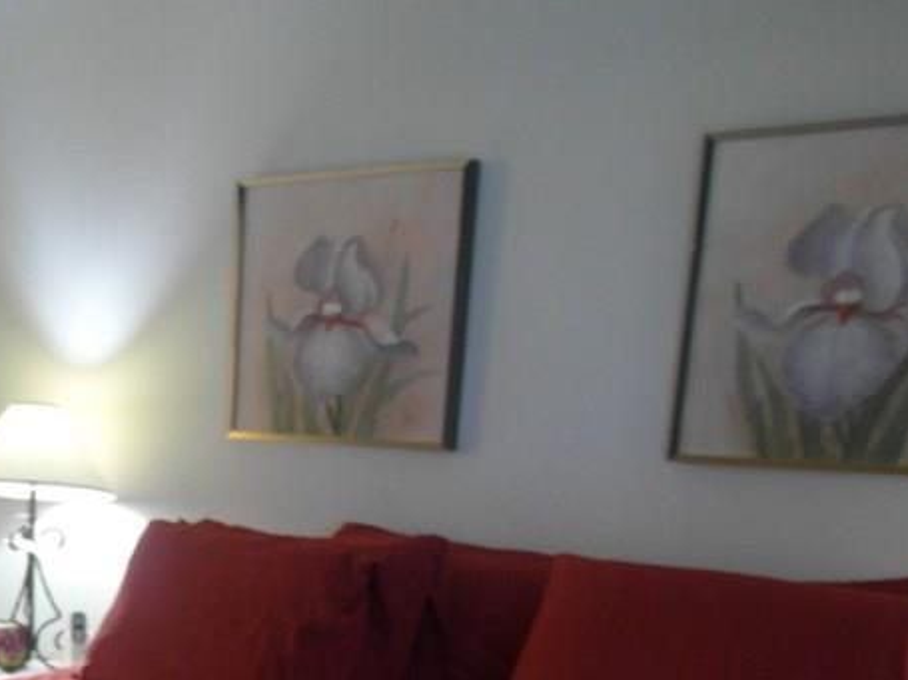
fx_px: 1416
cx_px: -58
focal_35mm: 54
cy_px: 714
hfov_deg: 32.0
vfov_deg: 25.4
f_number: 1.8
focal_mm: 5.2
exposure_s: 1/30
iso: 200
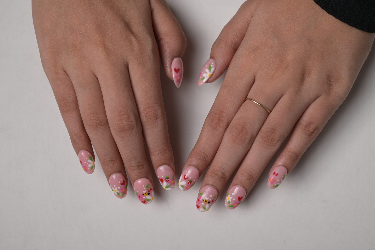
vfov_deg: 19.5
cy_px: 125
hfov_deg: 28.8
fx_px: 729
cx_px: 188
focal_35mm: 70
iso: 125
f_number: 9
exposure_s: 1/160
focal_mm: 70
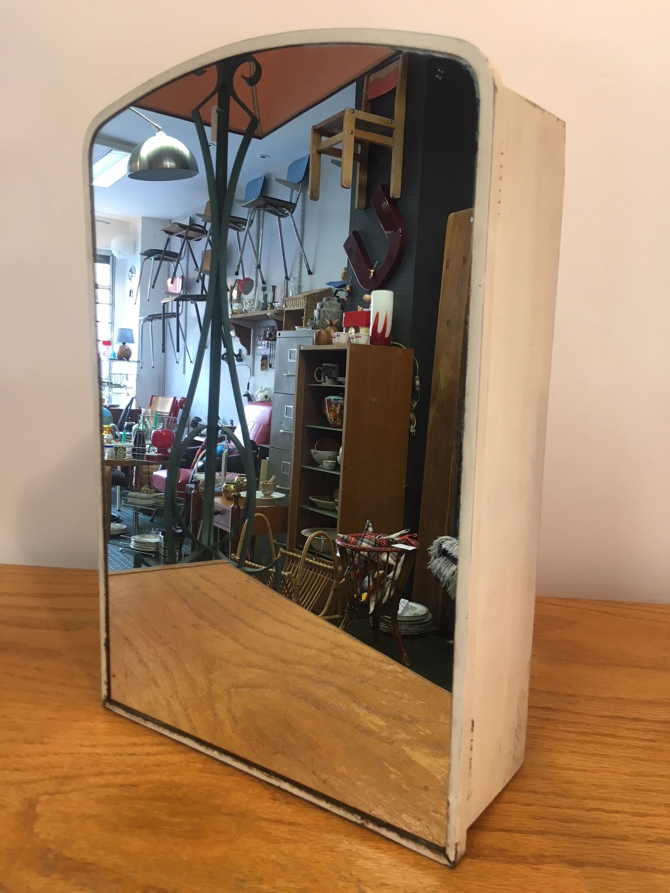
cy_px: 446
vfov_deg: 61.7
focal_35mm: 29
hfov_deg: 48.2
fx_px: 748
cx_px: 335
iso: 80
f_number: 2.2
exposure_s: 1/33
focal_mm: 4.15
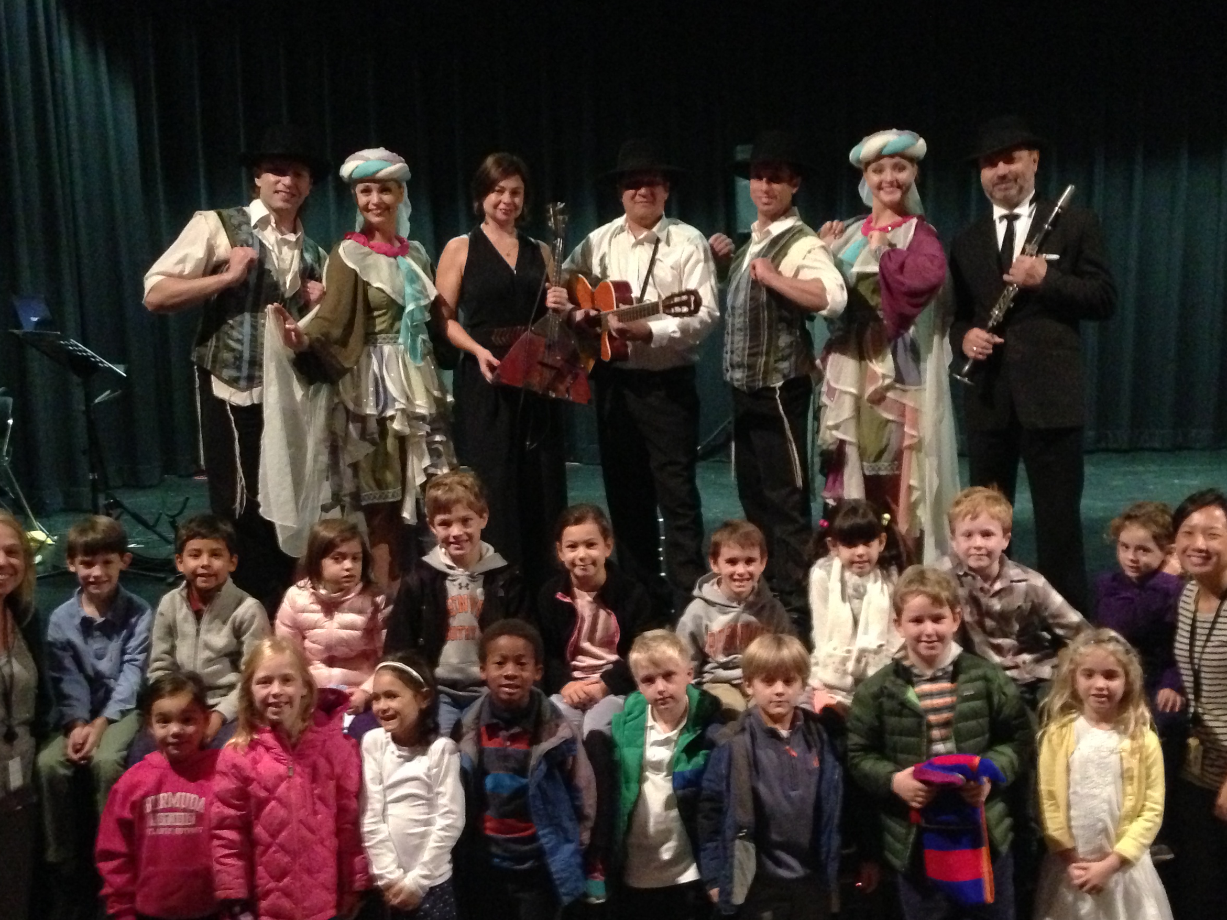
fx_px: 1630
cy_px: 573
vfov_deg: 31.4
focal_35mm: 46
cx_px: 628
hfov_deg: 41.2
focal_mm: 4.13
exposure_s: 1/15
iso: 800
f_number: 2.4
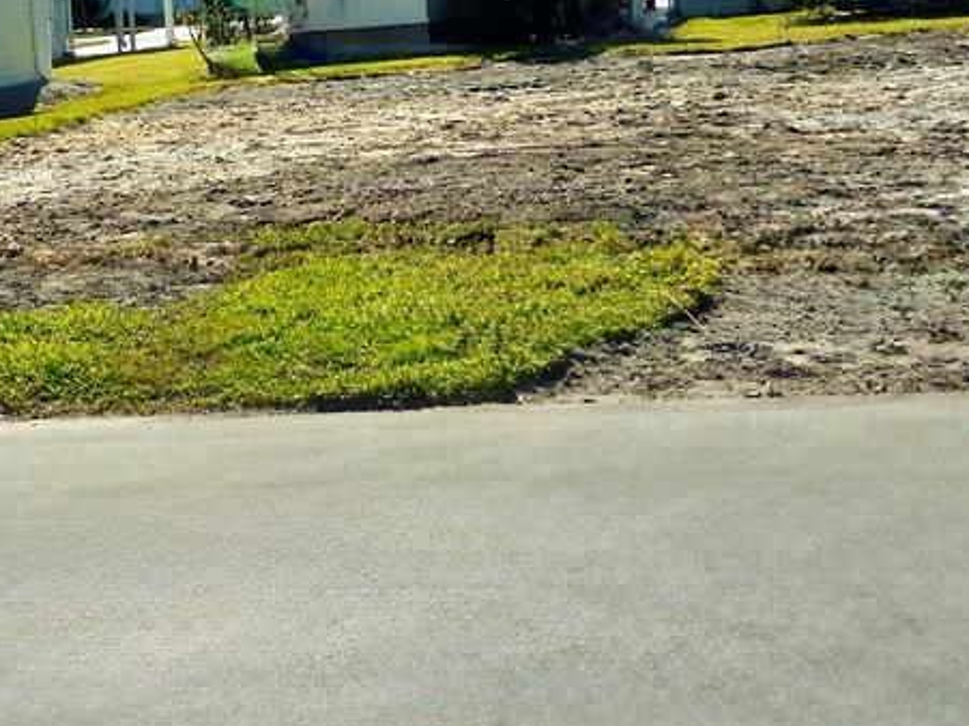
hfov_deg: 25.7
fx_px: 2099
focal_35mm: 75
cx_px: 241
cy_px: -34
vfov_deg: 19.0
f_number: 7.4
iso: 125
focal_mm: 5.9
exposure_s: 1/1250
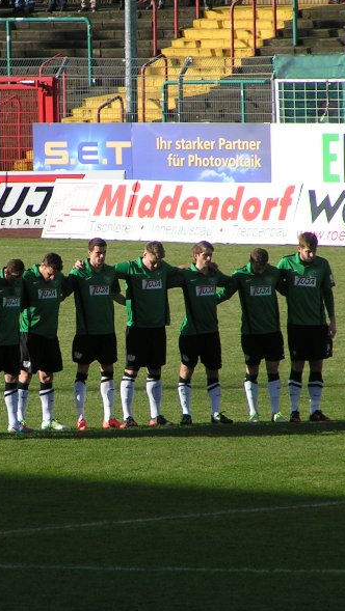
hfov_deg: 2.3
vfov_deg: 4.1
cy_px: 309
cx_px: 22
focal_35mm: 525
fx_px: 8525
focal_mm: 54.2
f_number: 5
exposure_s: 1/500
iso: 50
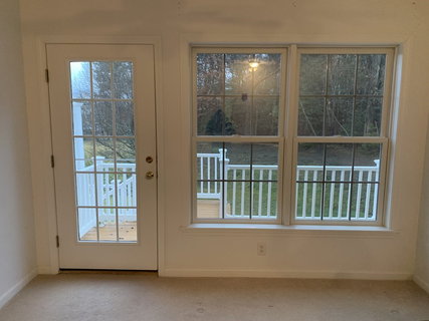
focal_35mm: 26
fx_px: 322
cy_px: 160
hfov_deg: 67.3
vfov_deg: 53.0
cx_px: 214
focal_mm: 4.25
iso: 320
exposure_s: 1/60
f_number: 1.8
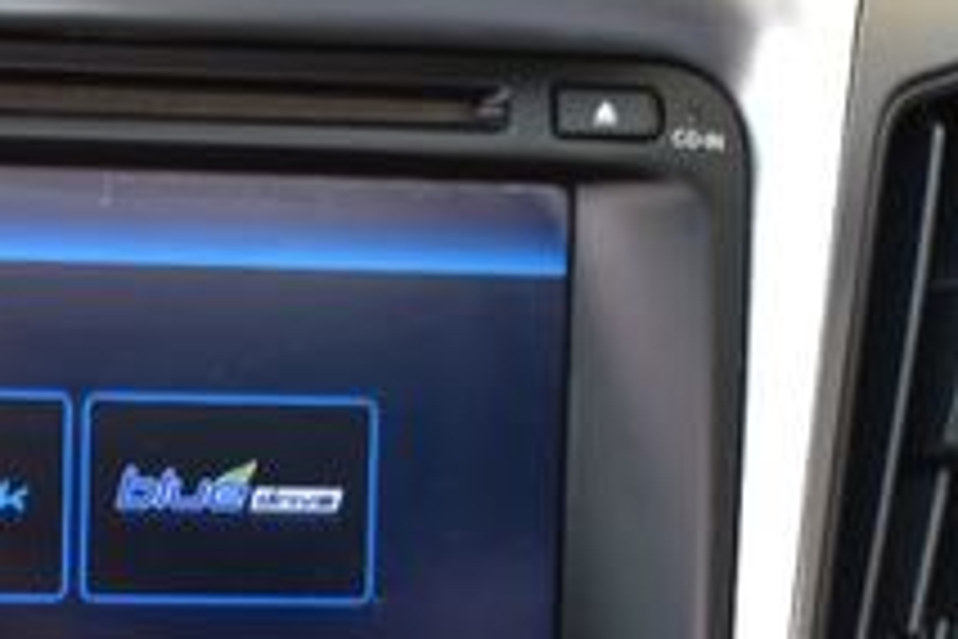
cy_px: 628
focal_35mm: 122
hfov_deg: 16.7
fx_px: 3233
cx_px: 207
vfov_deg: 11.2
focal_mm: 27
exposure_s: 1/40
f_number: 7.1
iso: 400
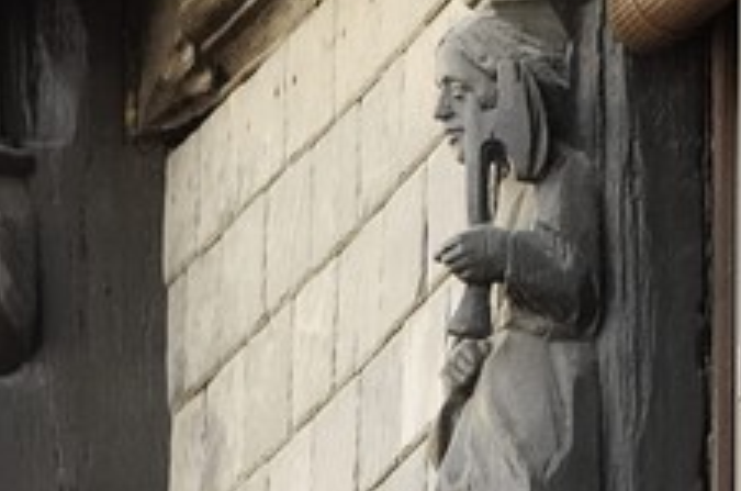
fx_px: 27370
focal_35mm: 1333
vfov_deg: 1.0
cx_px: 2151
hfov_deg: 1.5
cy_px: 451
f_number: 3.8
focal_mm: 125
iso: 100
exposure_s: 1/80
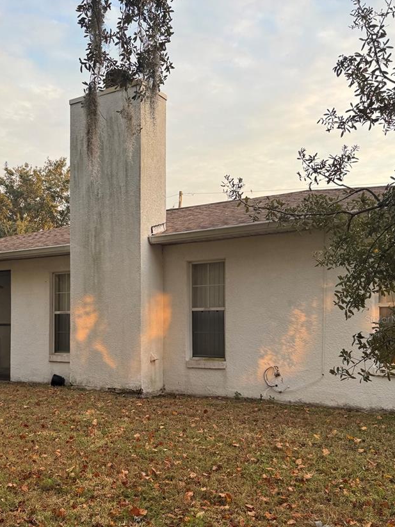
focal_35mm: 35
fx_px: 533
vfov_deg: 52.2
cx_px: 122
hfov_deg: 40.0
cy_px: 319
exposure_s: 1/129
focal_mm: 6.76
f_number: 1.78
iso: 50
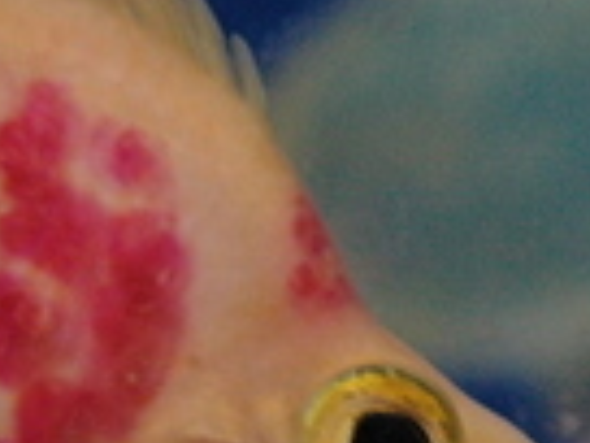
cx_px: -226
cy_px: 289
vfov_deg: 3.9
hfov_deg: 5.2
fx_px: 6511
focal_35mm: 382
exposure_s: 1/8
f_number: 8
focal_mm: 60
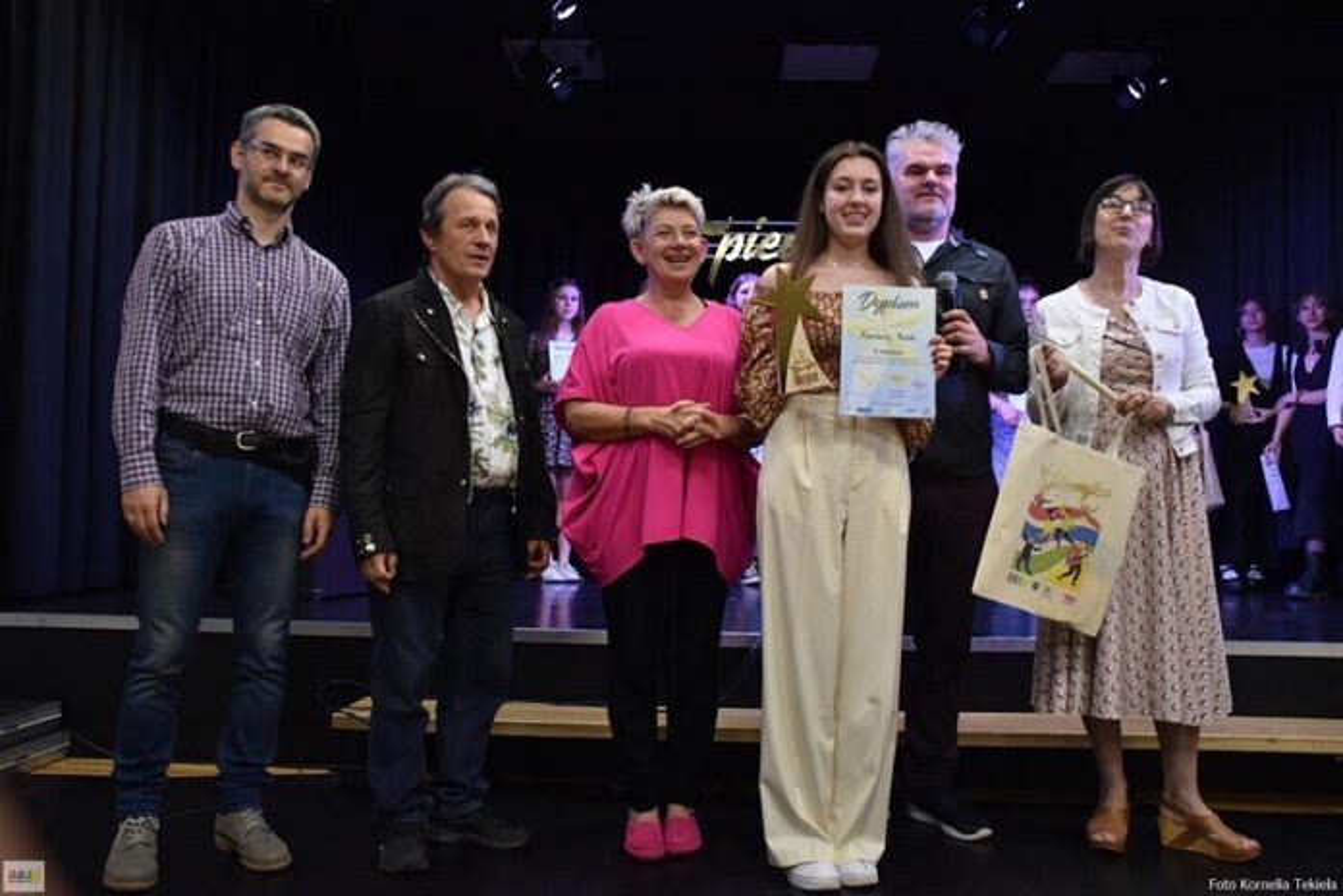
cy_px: 448
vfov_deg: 43.6
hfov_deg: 61.9
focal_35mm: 30
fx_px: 1119
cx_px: 672
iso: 800
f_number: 3.5
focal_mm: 20
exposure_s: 1/100
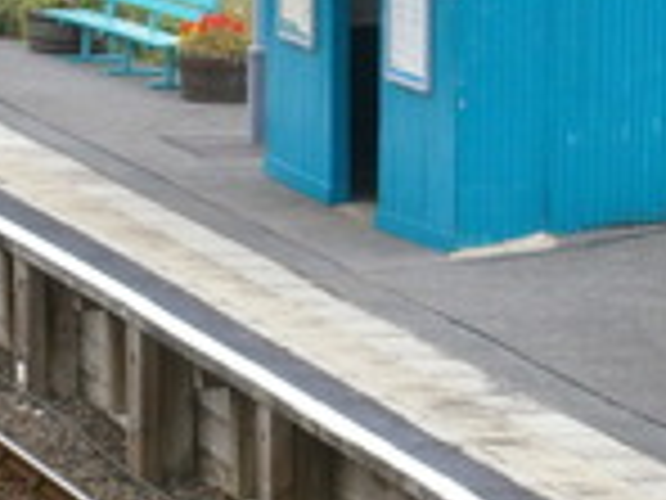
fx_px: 4868
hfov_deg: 7.8
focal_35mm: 253
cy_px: 261
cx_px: 432
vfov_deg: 5.9
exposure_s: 1/200
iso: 80
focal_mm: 13
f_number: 4.4
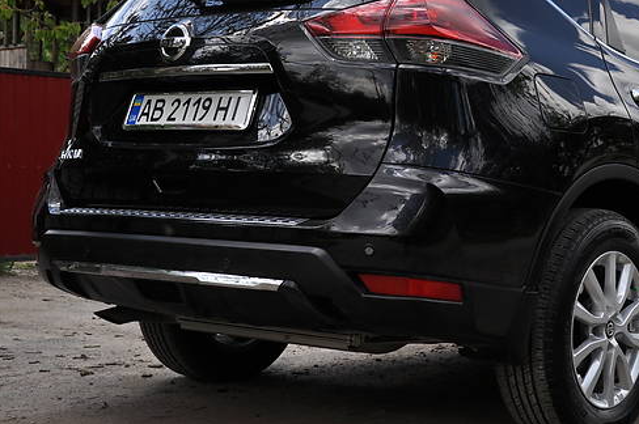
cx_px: 479
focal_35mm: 64
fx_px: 1134
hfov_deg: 30.9
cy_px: 158
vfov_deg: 21.1
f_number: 4
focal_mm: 26
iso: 200
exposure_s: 1/1250
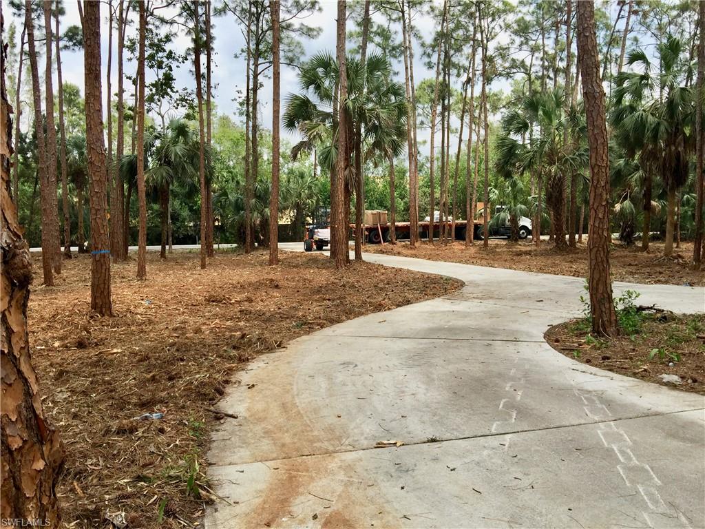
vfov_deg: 48.2
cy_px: 264
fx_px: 591
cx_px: 352
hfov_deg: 61.7
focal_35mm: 29
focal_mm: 4.15
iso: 32
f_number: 2.2
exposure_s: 1/1199
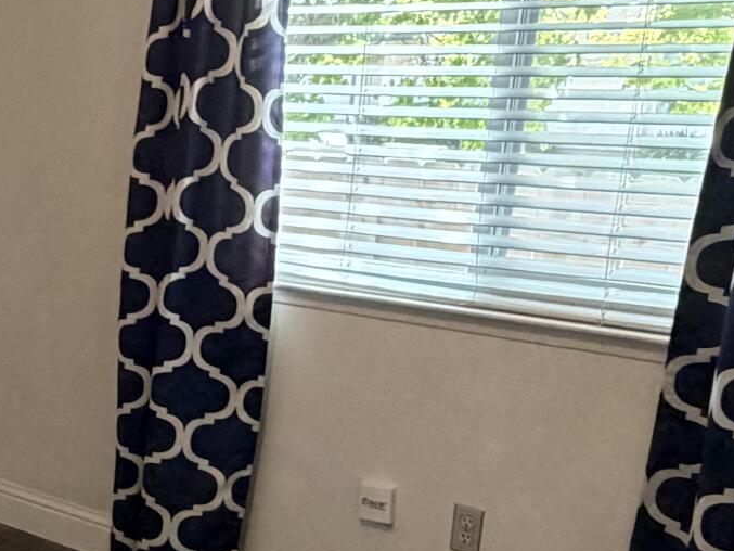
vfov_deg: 23.4
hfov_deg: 28.5
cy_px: 406
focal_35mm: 62
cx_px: -63
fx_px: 1315
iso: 500
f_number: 2.2
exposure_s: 1/60
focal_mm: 2.22
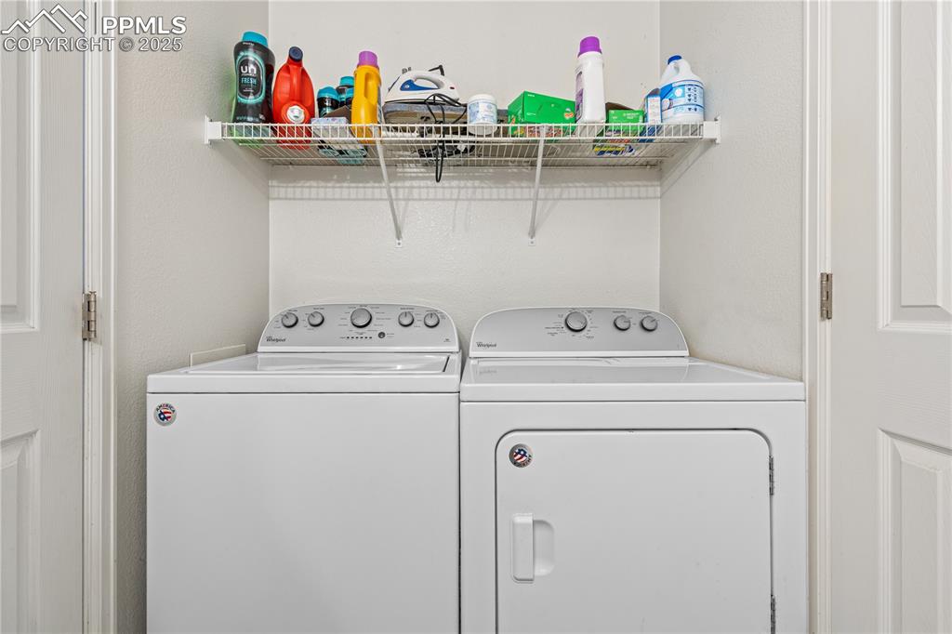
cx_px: 476
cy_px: 317
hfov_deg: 93.3
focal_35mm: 17
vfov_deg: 70.4
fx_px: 449
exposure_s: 1
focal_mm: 17
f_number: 10
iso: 200
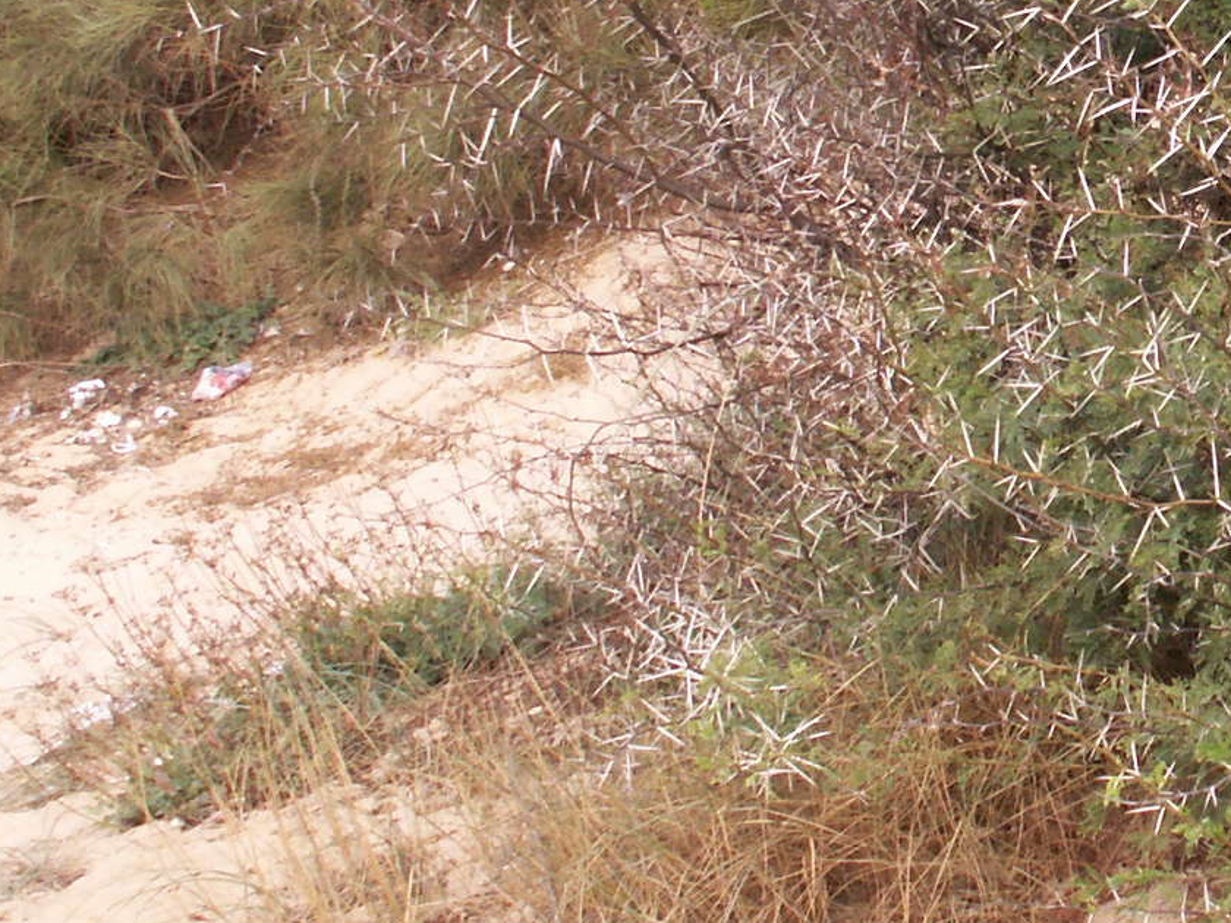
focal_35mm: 100
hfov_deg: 18.7
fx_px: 3556
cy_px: 79
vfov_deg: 14.6
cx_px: 1446
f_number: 5
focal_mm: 5.9
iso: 50
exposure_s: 1/100
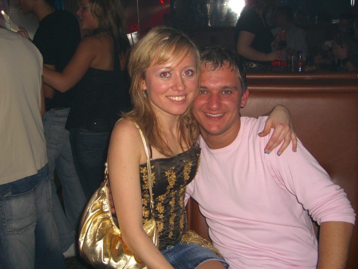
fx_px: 424
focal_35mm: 41
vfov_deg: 35.1
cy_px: 132
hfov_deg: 45.7
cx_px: 166
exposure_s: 1/60
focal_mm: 7.9
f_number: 2.8
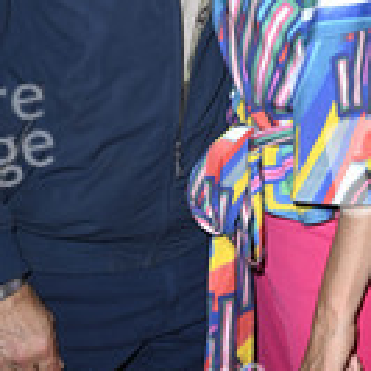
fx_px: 1176
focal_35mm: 97
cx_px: 215
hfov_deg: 17.9
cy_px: 11
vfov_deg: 17.6
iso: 1250
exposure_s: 1/60
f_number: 5.6
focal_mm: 38
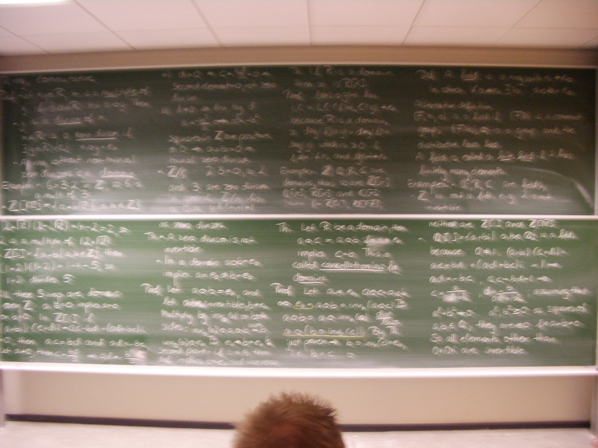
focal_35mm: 35
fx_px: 605
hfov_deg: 52.6
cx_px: 299
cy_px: 224
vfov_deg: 40.7
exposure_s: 1/4
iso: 200
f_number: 2.6
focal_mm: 5.8
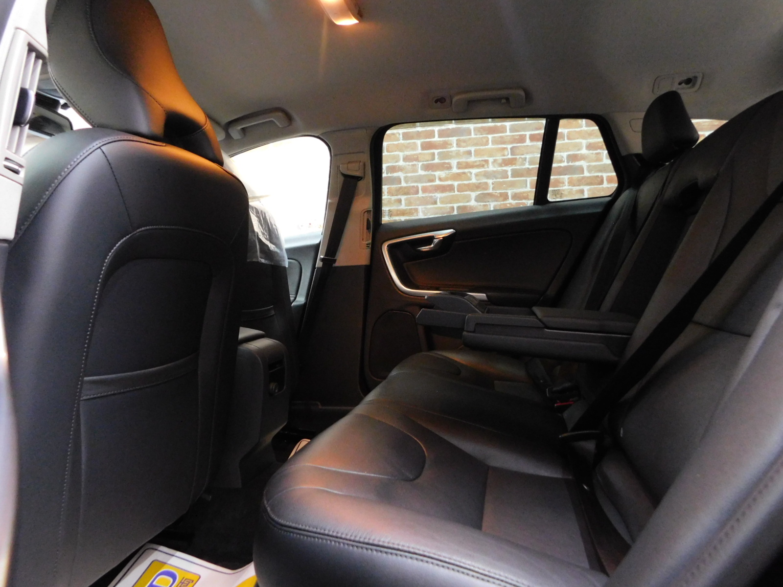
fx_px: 520
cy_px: 294
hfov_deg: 73.9
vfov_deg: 58.9
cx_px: 392
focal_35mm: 23
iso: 800
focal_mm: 4
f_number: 3
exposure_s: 1/8
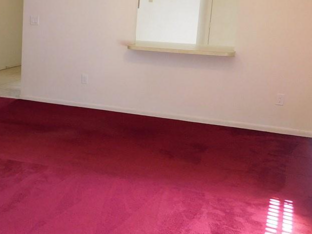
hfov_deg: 29.2
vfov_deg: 24.8
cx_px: -40
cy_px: 114
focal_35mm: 59
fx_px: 532
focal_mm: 4
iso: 220
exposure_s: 1/30
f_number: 3
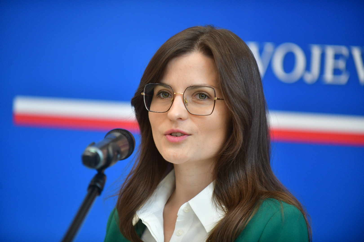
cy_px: 121
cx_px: 182
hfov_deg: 10.3
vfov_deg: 6.9
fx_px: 2022
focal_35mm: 200
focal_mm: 200
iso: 900
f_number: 2.8
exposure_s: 1/400
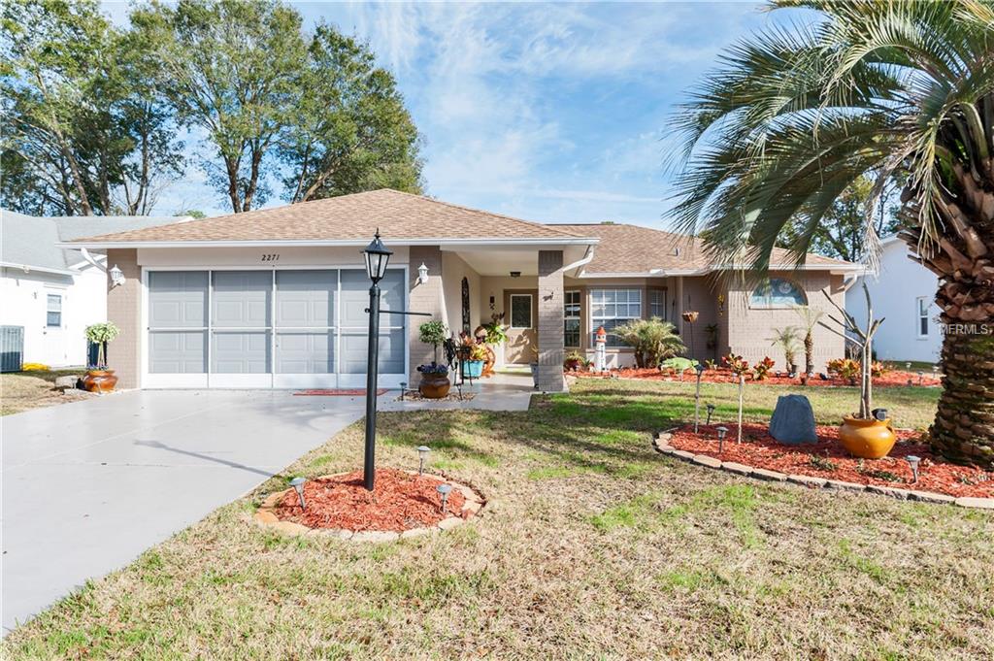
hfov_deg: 78.6
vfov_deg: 57.1
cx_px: 497
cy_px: 330
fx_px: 607
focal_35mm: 22
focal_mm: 22
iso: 320
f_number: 8
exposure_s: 1/400
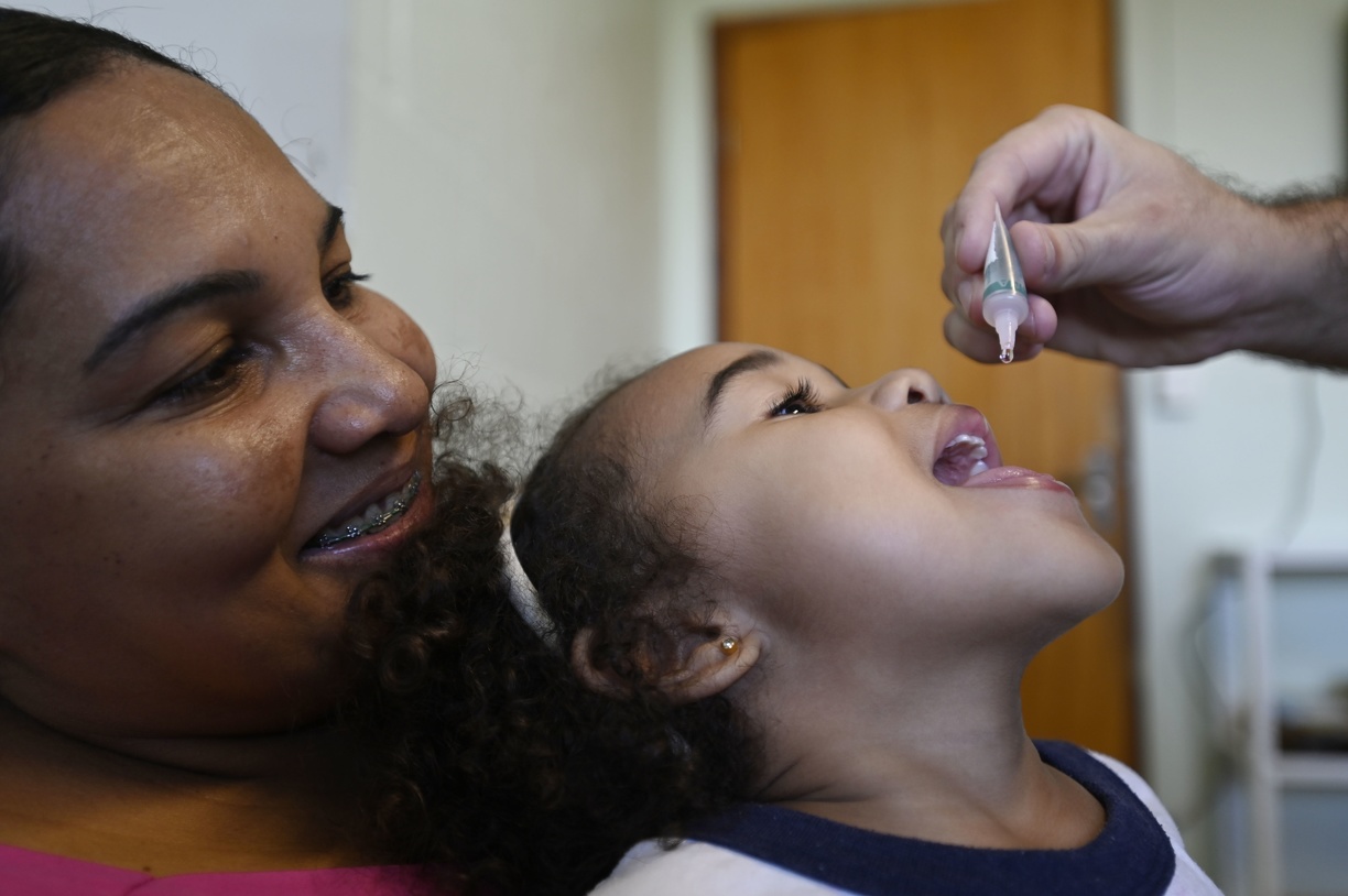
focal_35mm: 30
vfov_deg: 43.5
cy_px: 448
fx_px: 1122
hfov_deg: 62.0
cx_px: 674
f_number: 3.2
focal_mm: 30
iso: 500
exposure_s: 1/125
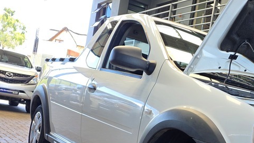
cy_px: 132
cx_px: 240
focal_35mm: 53
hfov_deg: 36.1
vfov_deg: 22.0
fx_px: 357
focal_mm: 6.25
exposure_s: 1/180
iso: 100
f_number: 1.7
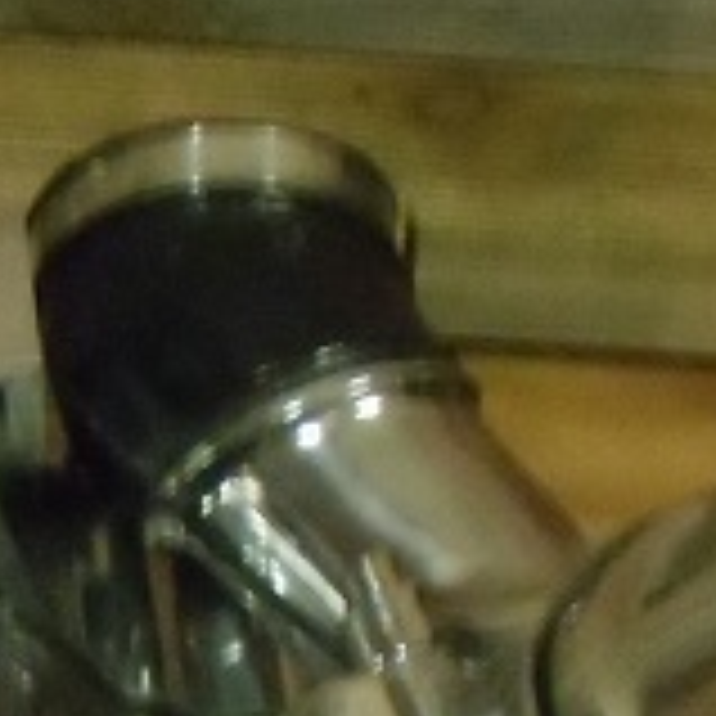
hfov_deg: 8.2
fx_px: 4891
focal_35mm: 209
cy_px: 1243
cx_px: -252
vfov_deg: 8.1
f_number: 4.2
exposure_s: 1/8
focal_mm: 8.29
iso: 800
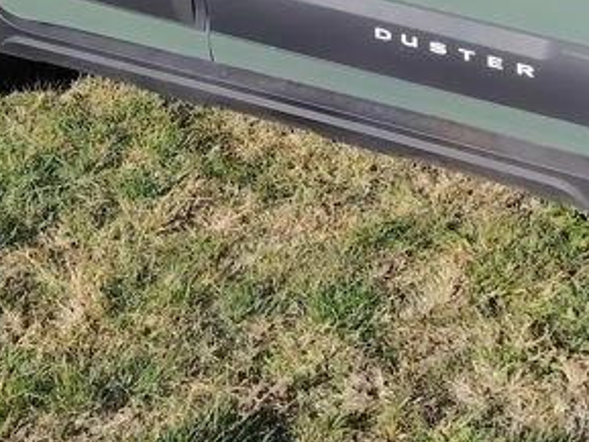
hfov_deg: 23.2
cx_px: 469
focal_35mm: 83
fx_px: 1413
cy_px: -169
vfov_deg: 16.6
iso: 100
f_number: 1.75
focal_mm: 5.25
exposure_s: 1/1012
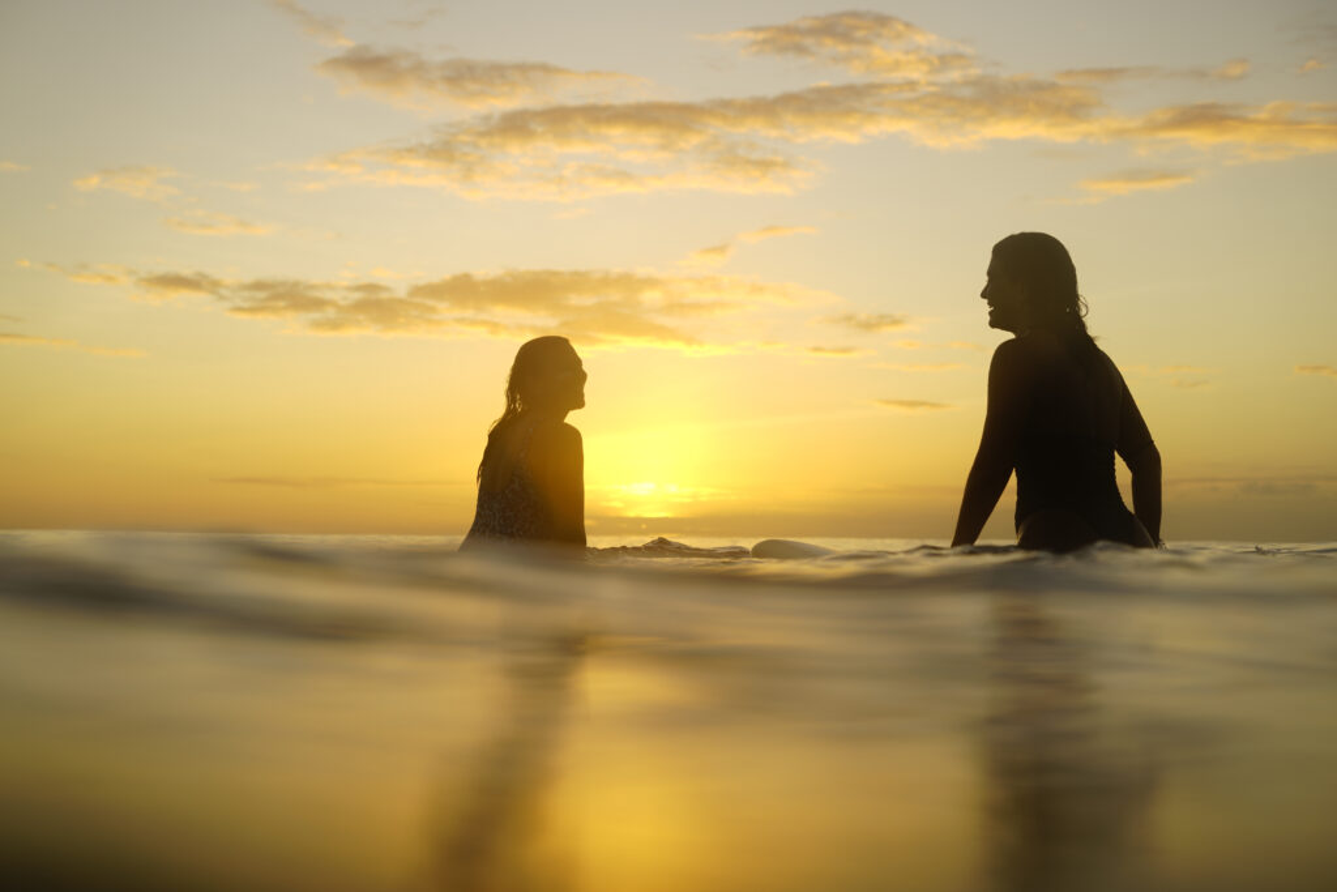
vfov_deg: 27.0
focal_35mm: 50
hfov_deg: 39.6
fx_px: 1857
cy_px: 446
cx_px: 668
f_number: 3.5
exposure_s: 1/320
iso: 64
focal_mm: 50
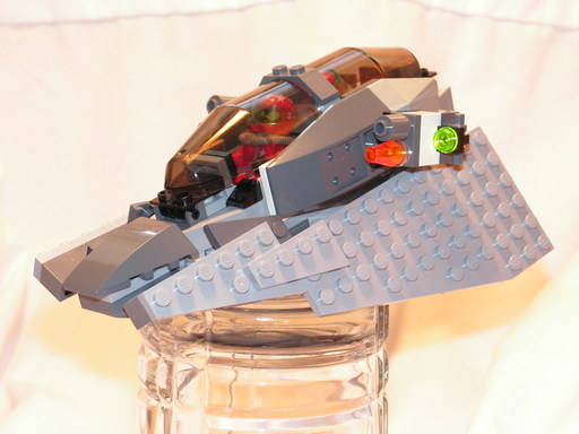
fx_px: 1288
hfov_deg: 25.3
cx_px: 290
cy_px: 217
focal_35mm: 77
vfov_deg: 19.1
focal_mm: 12.9
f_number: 3.3
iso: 200
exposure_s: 1/80
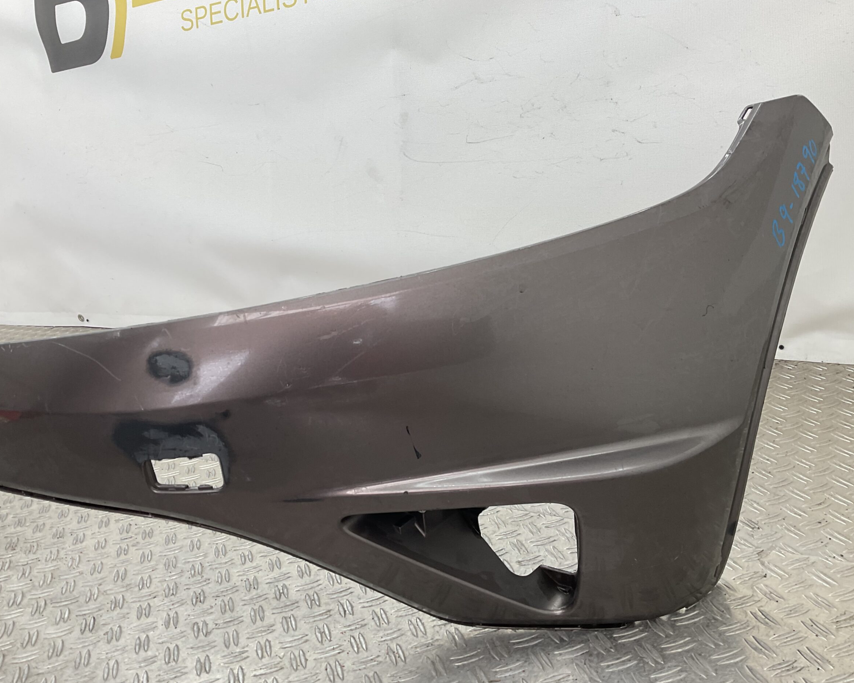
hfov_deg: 57.1
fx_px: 783
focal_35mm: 31
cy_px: 341
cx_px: 396
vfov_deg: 47.1
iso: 25
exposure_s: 1/100
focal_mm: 3
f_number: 1.8
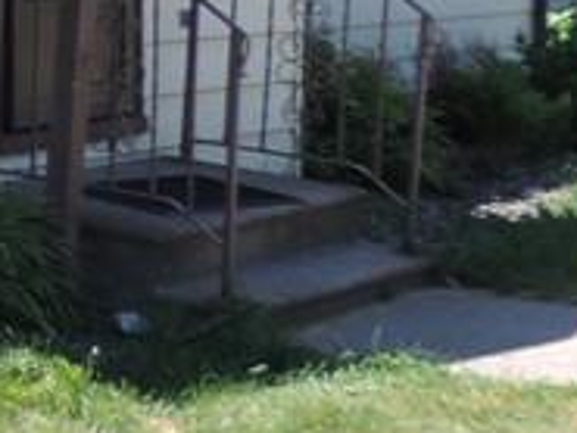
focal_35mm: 133
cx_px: -677
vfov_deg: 10.9
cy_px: -131
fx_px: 2218
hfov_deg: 12.5
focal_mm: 4.3
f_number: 3
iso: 80
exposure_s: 1/400
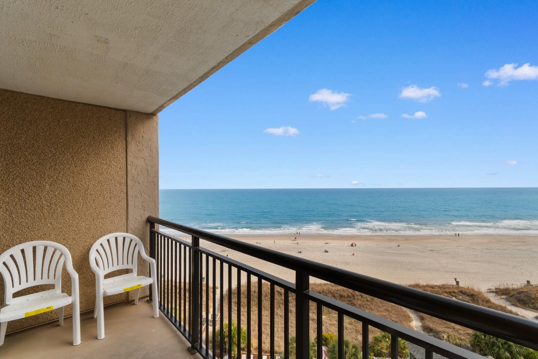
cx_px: 269
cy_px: 180
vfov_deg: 77.3
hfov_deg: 100.4
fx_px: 224
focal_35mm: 15
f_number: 6.3
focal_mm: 10
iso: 100
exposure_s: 1/160
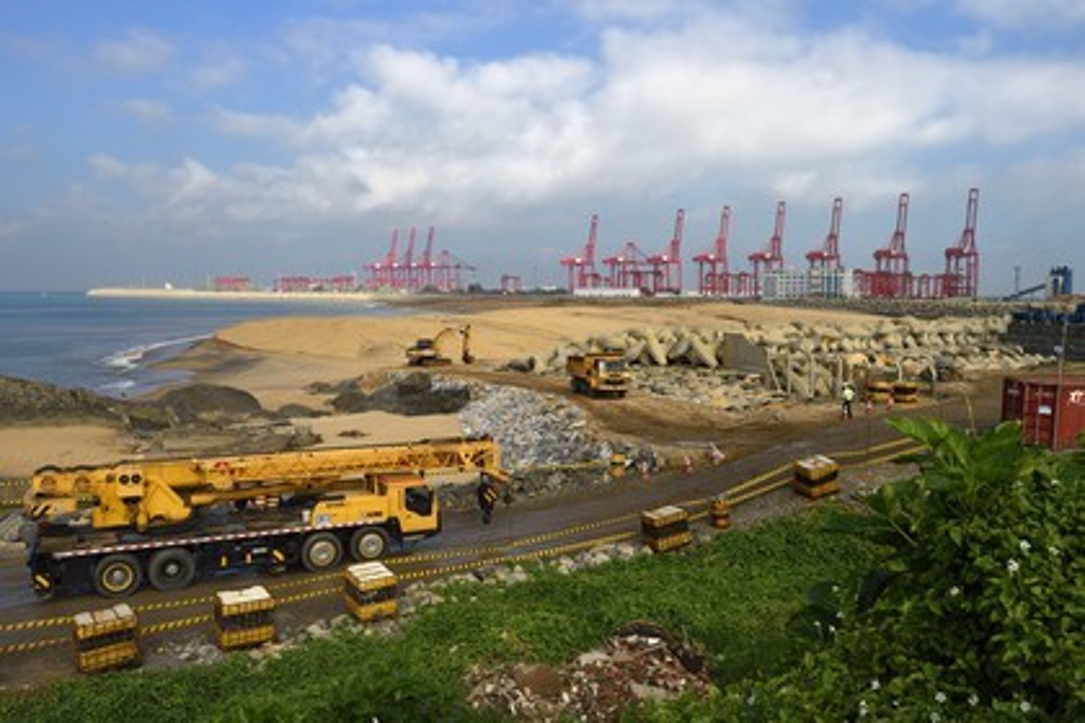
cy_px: 362
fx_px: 874
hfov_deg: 63.7
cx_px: 542
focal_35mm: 29
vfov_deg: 45.0
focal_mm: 29
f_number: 10
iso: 200
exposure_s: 1/320
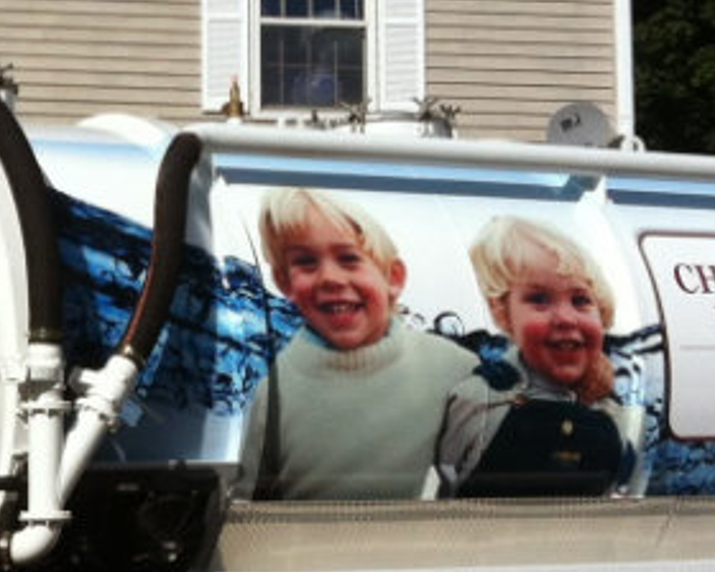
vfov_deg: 12.6
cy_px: 402
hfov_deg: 15.4
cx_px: -66
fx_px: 2582
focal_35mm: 122
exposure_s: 1/2742
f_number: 2.8
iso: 80
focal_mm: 3.9
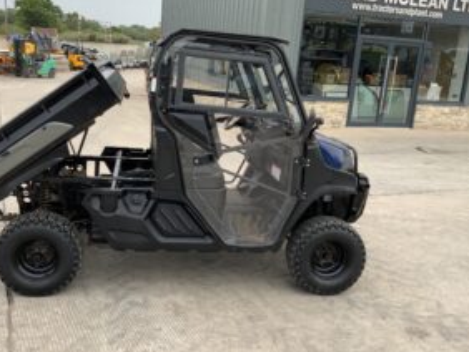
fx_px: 502
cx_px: 208
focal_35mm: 37
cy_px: 166
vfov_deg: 38.7
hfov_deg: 50.0
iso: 16
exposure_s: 1/299
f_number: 1.8
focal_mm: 3
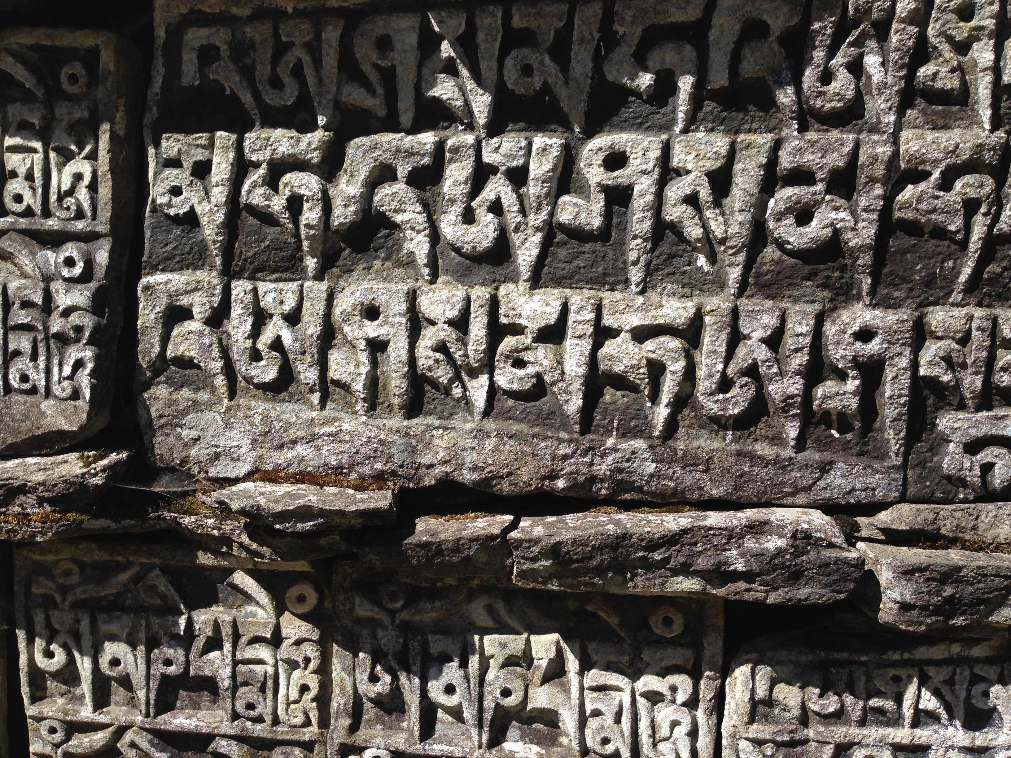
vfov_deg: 42.9
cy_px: 379
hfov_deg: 55.4
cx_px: 506
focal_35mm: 33
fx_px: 964
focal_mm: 4.12
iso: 50
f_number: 2.4
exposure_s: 1/1004
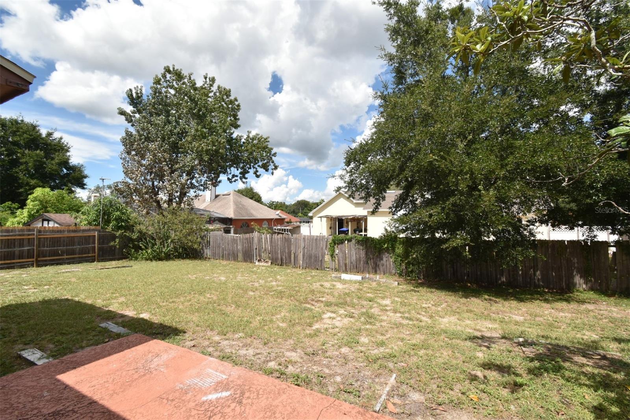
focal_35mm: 15
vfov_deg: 77.3
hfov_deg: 100.4
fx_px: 262
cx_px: 315
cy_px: 210
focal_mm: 10
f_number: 10
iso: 320
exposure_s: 1/400
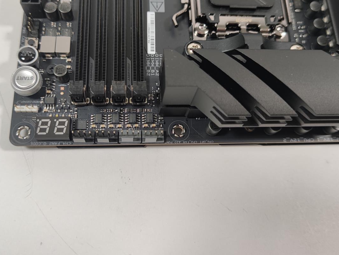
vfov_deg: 40.5
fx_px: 343
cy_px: 99
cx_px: 163
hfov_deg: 52.6
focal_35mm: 35
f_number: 1.85
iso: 79
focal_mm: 6.78
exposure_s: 1/100
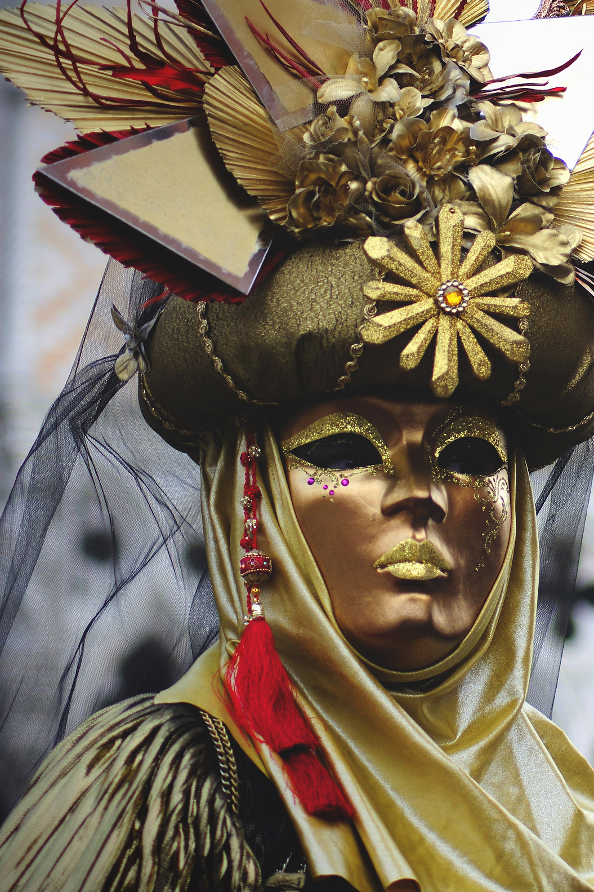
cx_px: 654
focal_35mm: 159
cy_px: 446
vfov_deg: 12.9
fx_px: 3936
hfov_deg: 8.6
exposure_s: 1/400
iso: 200
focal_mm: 70
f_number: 5
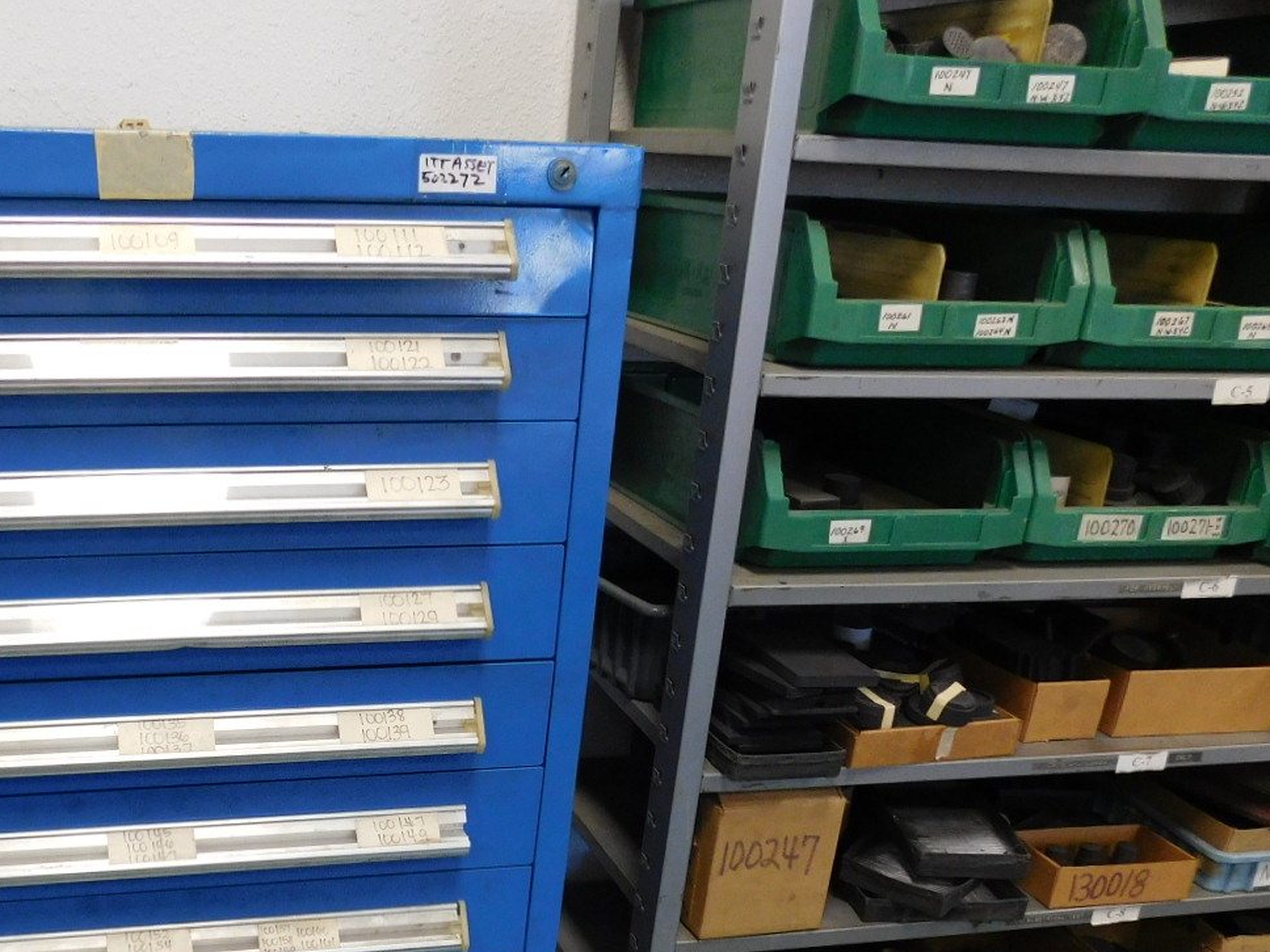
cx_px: 333
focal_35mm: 38
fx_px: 1394
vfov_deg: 36.6
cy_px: 742
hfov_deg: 47.3
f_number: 3
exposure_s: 1/30
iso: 220
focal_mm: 4
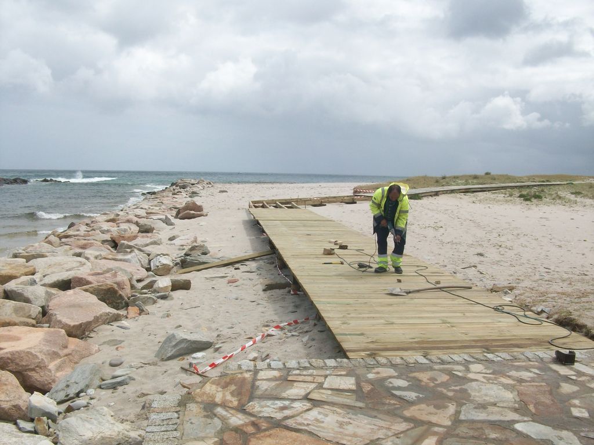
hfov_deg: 54.0
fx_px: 583
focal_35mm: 34
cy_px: 222
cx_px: 297
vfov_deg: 41.8
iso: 64
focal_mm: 5.7
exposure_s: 1/418
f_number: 5.5
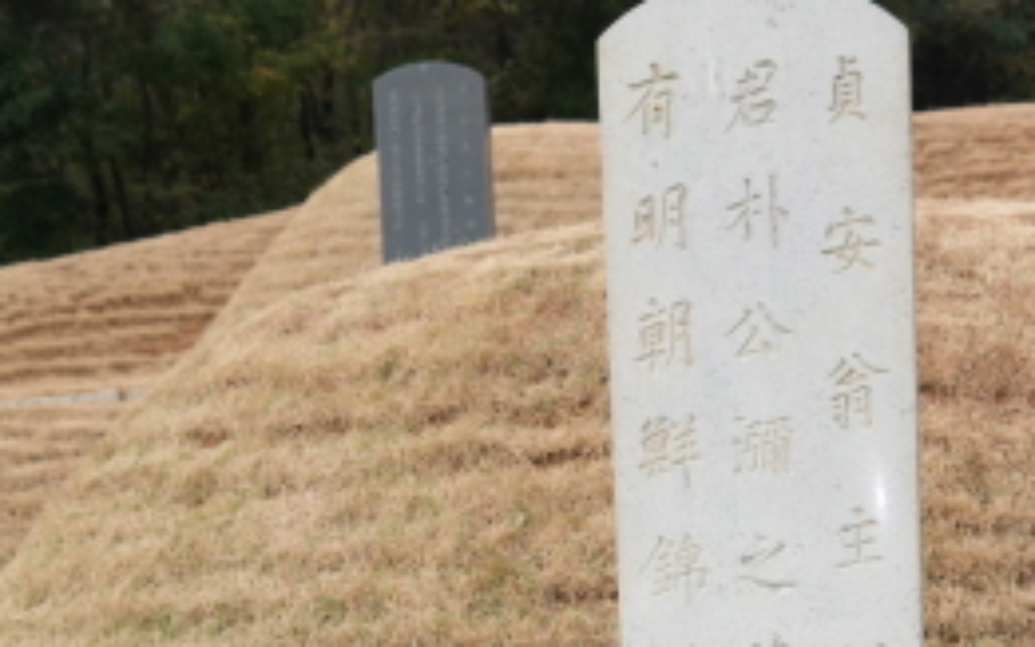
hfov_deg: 17.7
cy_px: 691
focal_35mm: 117
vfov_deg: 11.1
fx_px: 3300
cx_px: 749
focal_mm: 33
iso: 100
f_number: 5.6
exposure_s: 1/125
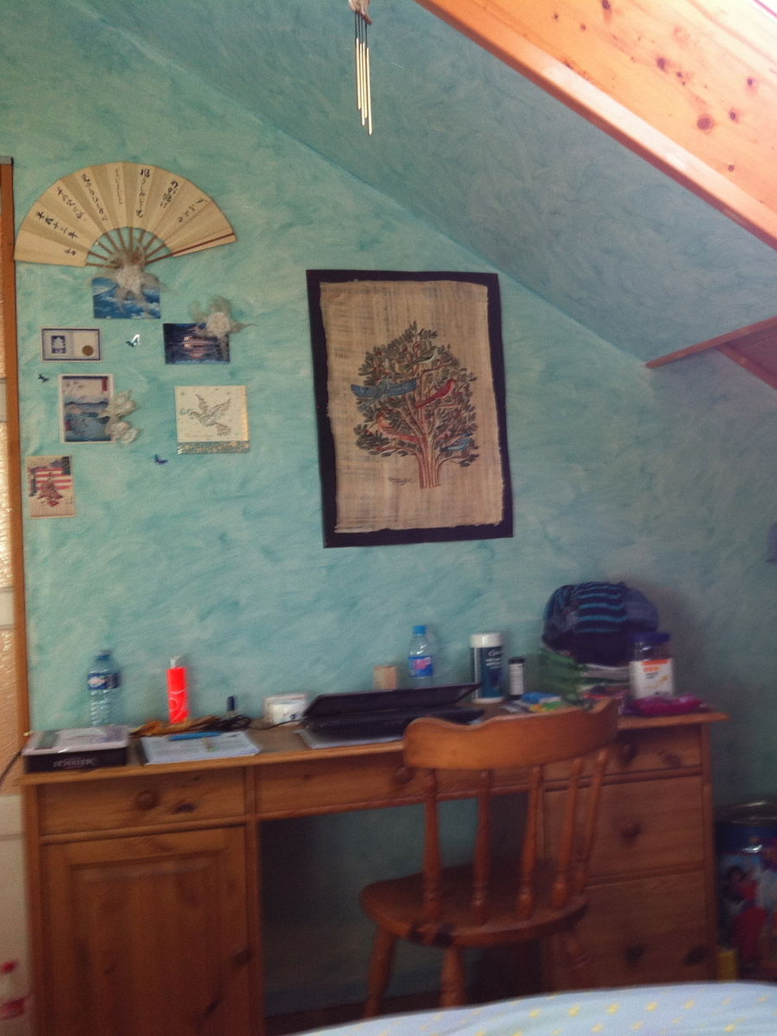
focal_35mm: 47
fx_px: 1407
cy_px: 517
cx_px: 611
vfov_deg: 40.4
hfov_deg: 30.2
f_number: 2.8
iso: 80
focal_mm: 3.85
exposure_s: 1/17
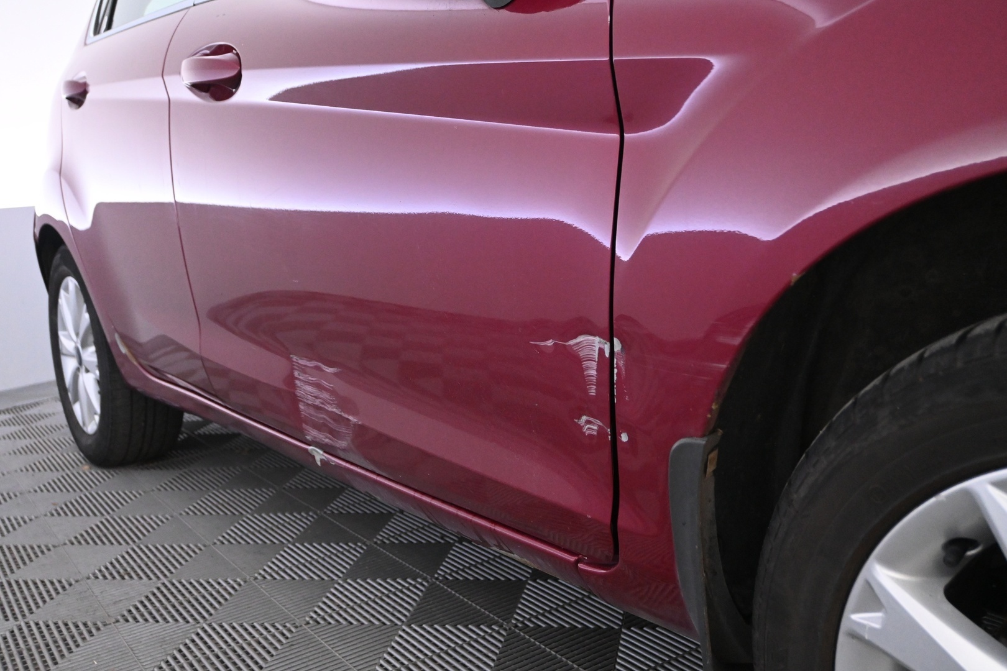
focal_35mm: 34
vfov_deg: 39.1
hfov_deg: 56.1
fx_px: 944
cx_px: 504
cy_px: 336
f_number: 4.5
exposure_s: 1/80
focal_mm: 22.5
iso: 3200
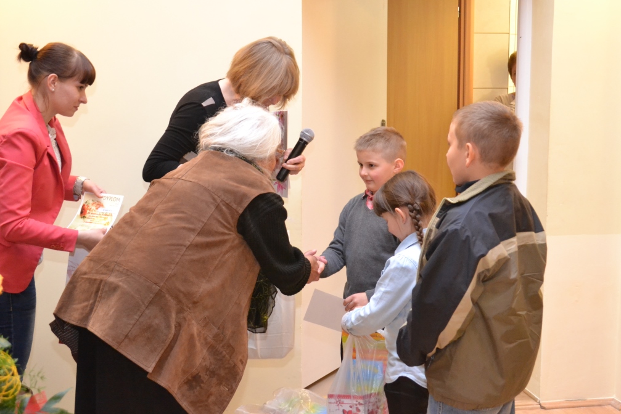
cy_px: 208
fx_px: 1052
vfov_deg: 22.3
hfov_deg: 32.9
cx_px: 310
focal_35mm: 61
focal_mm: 40
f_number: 5.3
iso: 3200
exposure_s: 1/60
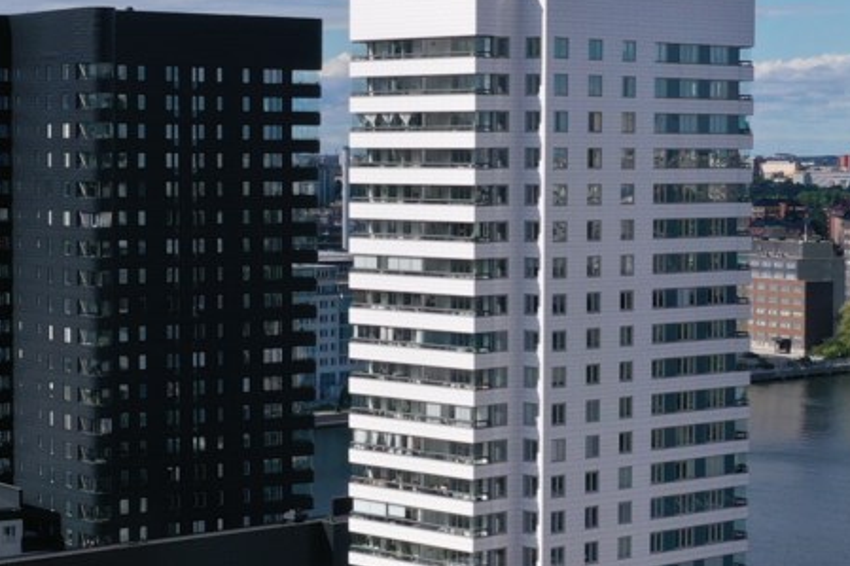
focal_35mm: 101
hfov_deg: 20.2
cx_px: 439
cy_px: 331
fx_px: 2384
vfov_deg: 13.5
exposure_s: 1/800
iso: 100
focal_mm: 10.26
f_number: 5
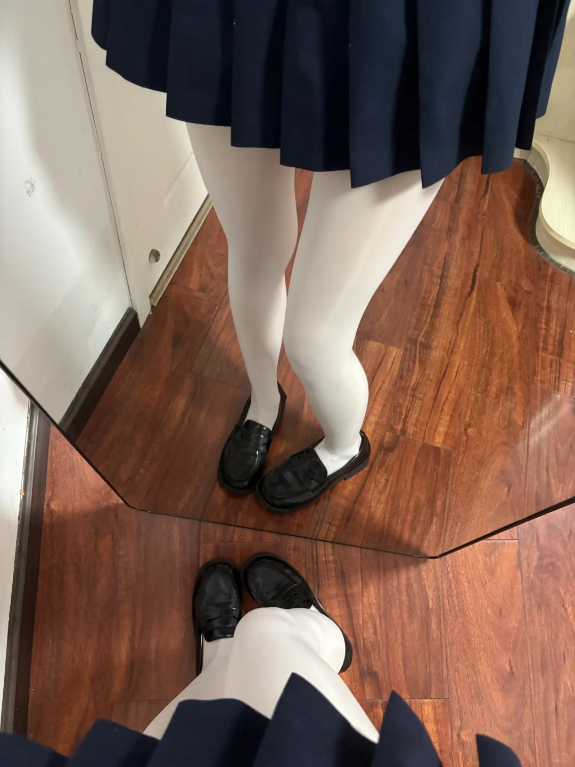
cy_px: 384
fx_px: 576
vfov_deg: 67.3
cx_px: 288
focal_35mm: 26
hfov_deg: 53.1
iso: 500
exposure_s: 1/25
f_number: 1.6
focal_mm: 5.96
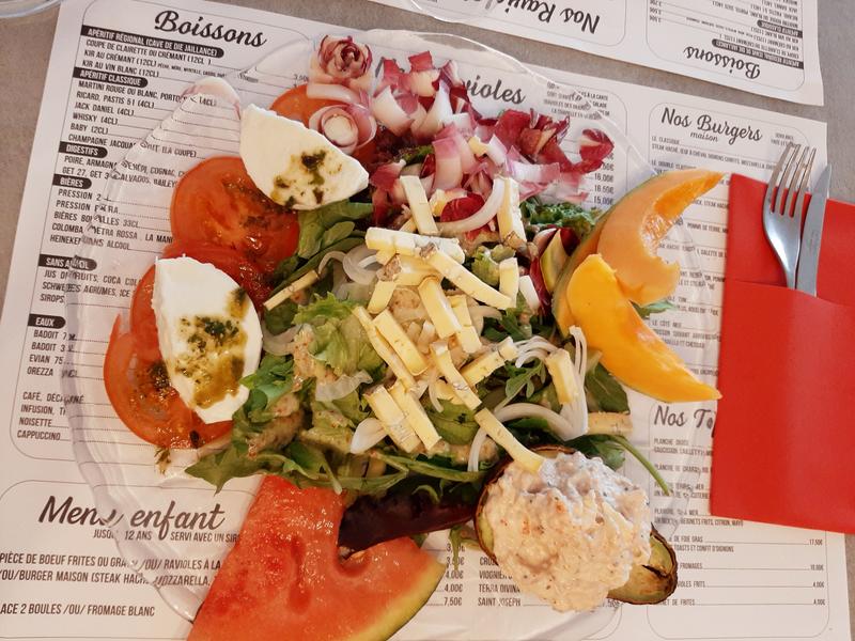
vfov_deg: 53.1
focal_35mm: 26
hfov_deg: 67.3
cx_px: 428
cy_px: 320
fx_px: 642
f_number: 1.7
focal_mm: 3.93
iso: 100
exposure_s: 1/50
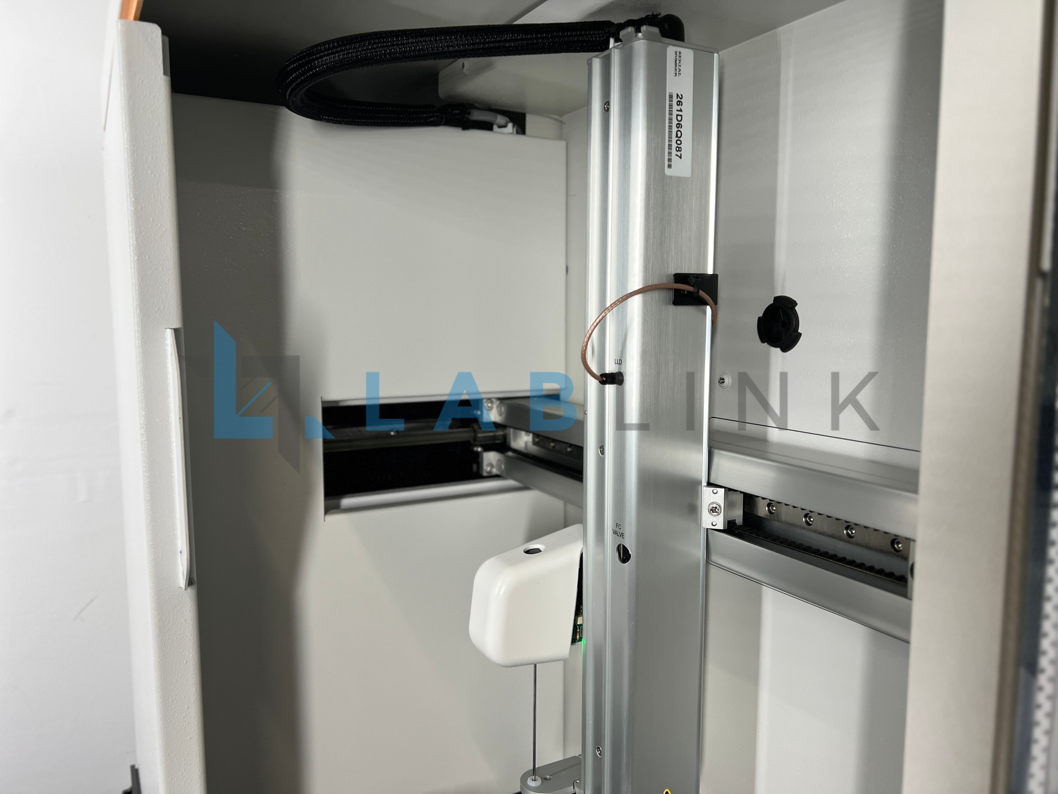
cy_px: 397
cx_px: 529
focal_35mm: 26
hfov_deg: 67.3
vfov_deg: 53.1
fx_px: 795
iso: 100
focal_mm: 5.7
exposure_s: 1/120
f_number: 1.5
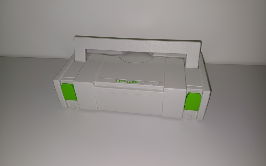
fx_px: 196
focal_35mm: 27
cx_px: 132
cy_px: 93
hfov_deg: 68.4
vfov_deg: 45.9
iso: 80
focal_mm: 4.65
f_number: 1.8
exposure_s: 1/100
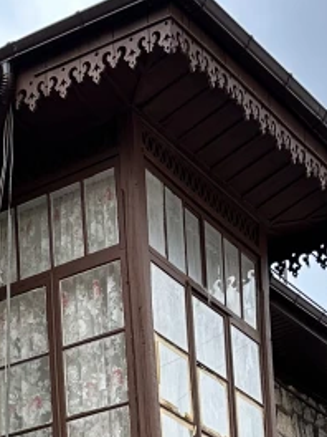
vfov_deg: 16.9
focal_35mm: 109
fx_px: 1373
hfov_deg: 13.3
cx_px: -41
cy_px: 578
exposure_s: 1/393
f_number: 1.78
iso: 80
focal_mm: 6.86
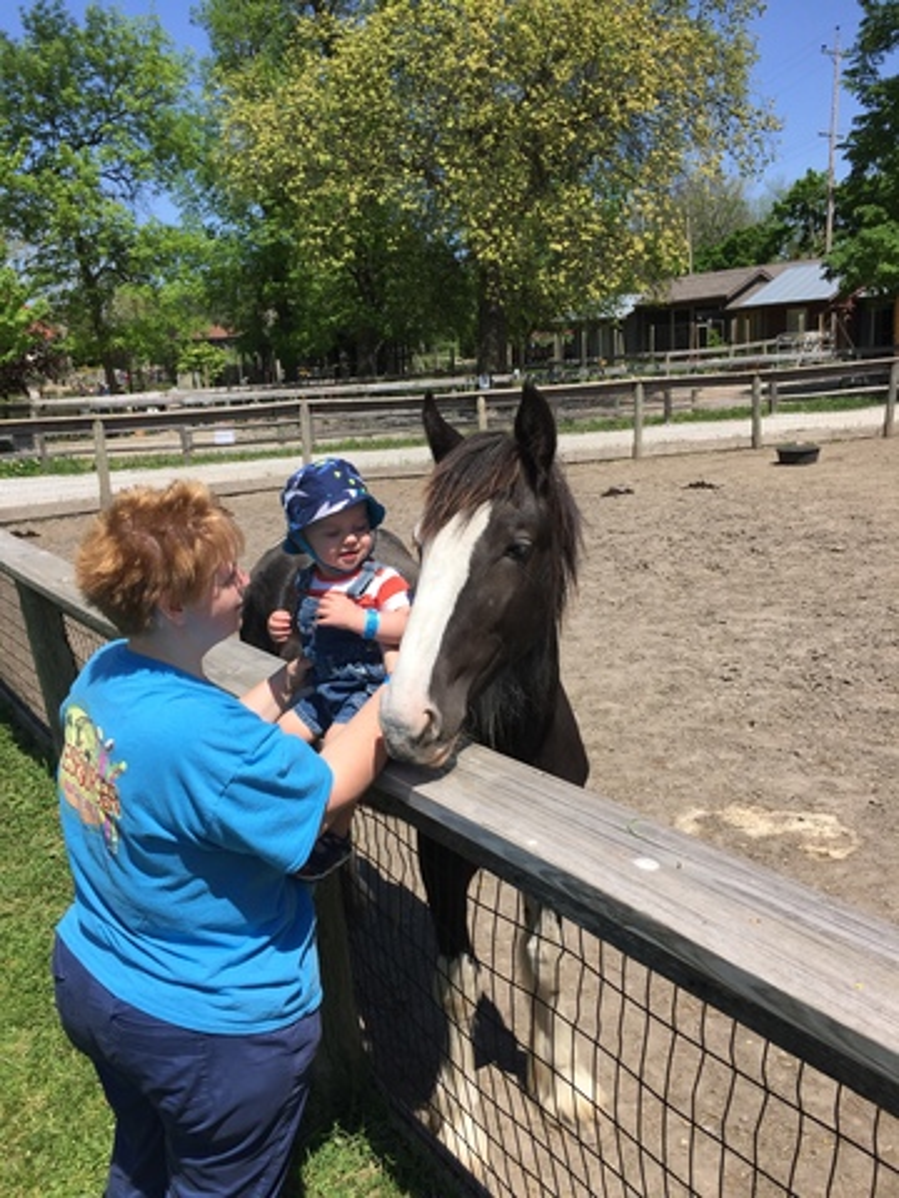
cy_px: 599
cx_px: 450
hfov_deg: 48.2
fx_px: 1004
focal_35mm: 29
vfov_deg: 61.7
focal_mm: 4.15
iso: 32
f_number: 2.2
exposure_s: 1/1980
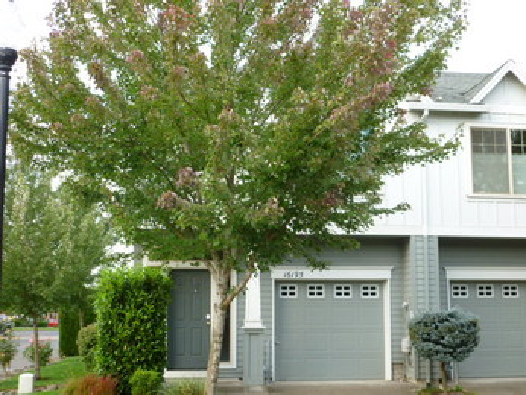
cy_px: 198
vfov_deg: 32.9
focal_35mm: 44
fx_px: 669
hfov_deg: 42.9
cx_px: 263
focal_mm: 7.9
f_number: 3.8
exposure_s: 1/100
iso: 100
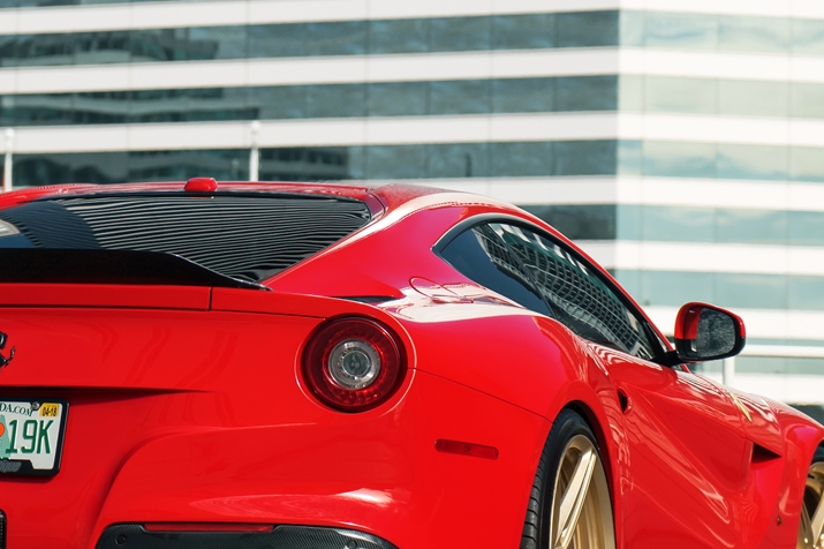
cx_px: 385
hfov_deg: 10.9
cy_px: 251
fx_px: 4301
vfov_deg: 7.3
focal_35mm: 188
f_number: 4
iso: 160
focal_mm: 70
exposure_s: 1/640
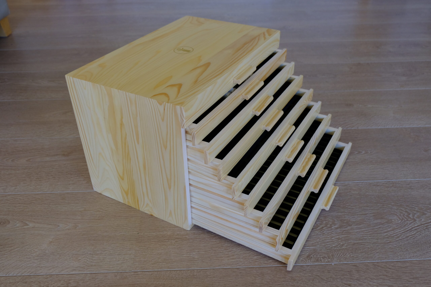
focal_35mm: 33
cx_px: 216
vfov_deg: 39.9
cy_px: 144
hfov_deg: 57.3
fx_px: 395
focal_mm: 22.2
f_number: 4
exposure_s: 1/60
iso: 320
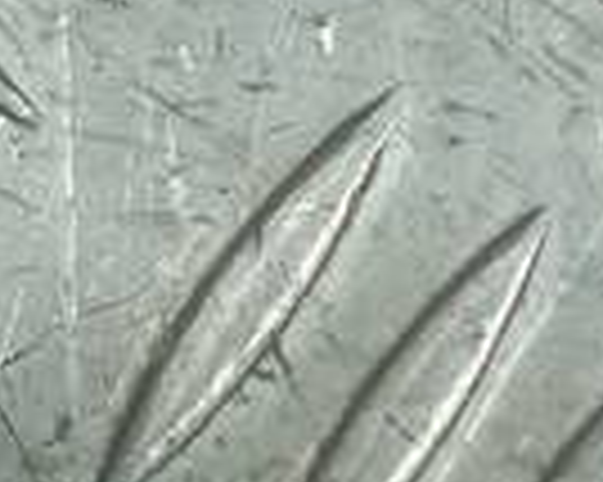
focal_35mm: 187
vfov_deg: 7.2
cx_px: -1494
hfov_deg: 8.0
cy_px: -1072
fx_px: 3335
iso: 64
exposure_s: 1/50
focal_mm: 4.6
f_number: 1.8
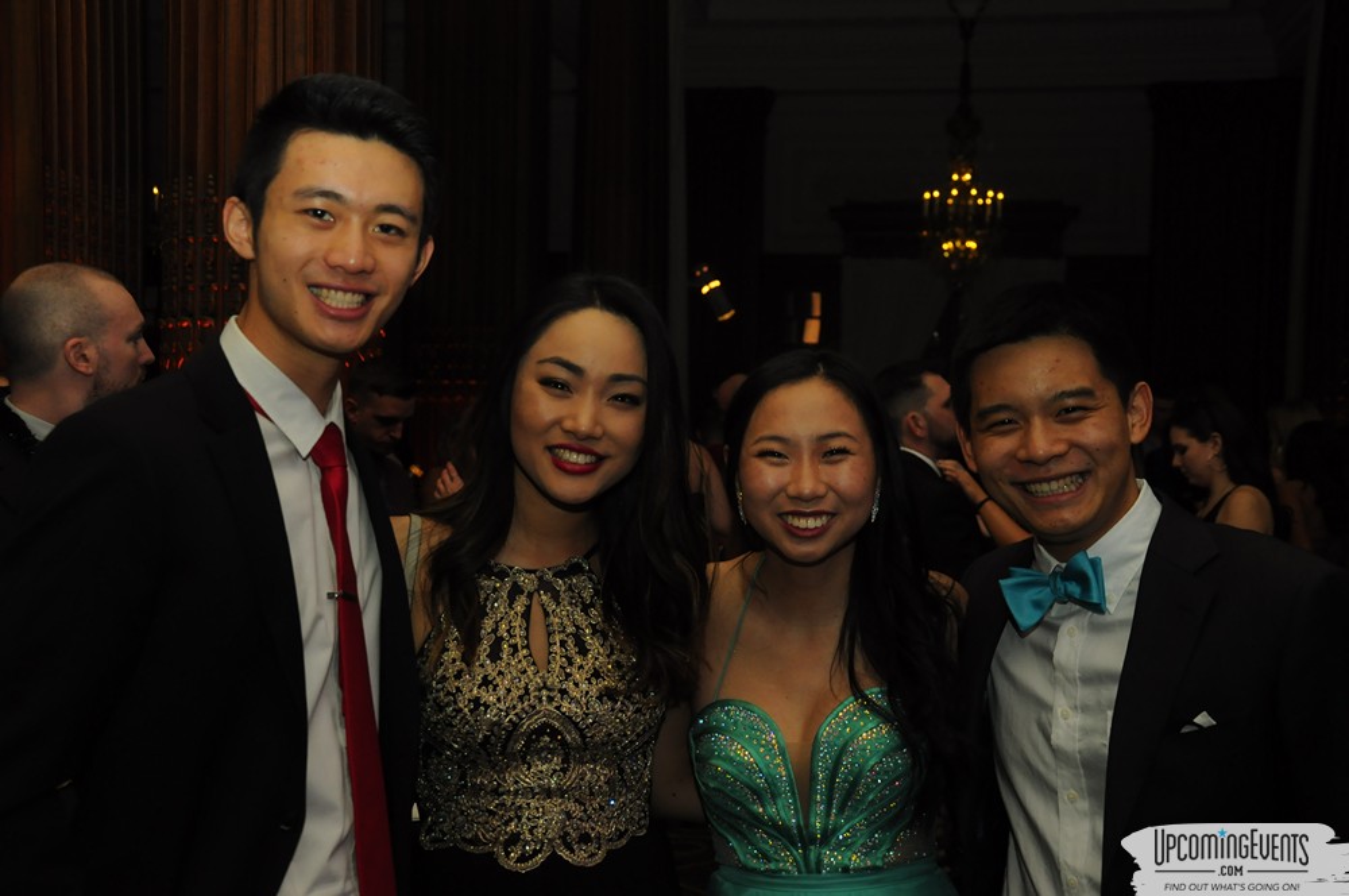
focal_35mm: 48
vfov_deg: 28.0
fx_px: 1796
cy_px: 448
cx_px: 674
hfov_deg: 41.2
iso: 800
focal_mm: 32
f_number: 5.6
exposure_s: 1/60
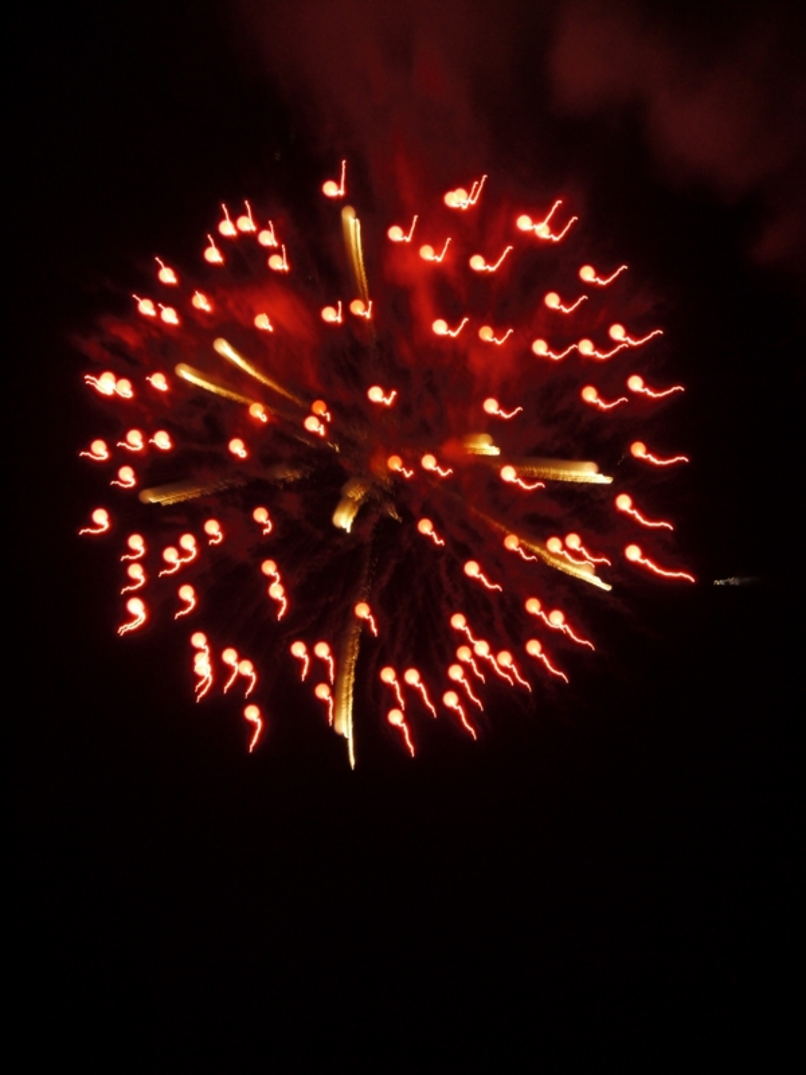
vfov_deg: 16.1
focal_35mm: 122
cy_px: 538
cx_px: 403
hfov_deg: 12.1
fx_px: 3788
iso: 400
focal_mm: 61
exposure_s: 1/1.3
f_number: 8
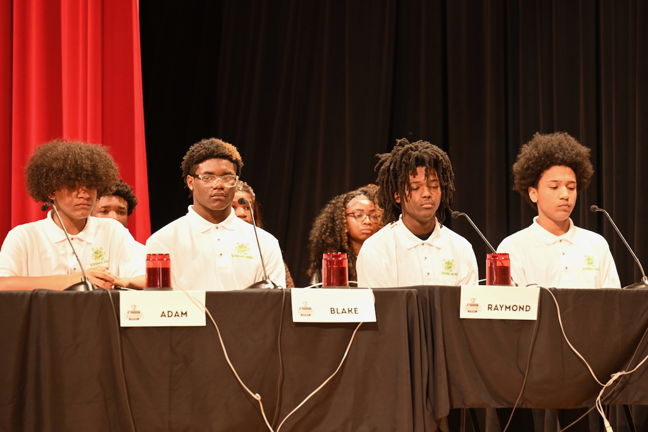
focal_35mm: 135
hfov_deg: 15.2
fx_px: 2429
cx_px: 324
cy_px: 216
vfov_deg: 10.2
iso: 1250
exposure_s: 1/60
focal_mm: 135
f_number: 4
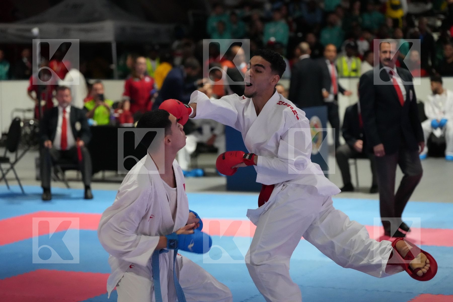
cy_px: 151
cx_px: 226
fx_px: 1195
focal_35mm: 95
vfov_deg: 14.4
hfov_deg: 21.5
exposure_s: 1/800
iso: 10000
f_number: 2.8
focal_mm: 95
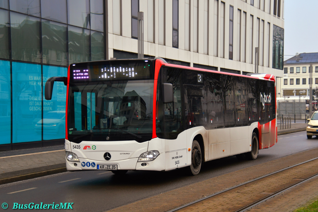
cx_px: 159
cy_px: 106
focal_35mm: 75
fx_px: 663
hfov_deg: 27.0
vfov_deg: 18.2
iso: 640
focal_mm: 50
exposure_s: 1/1000
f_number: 4.5
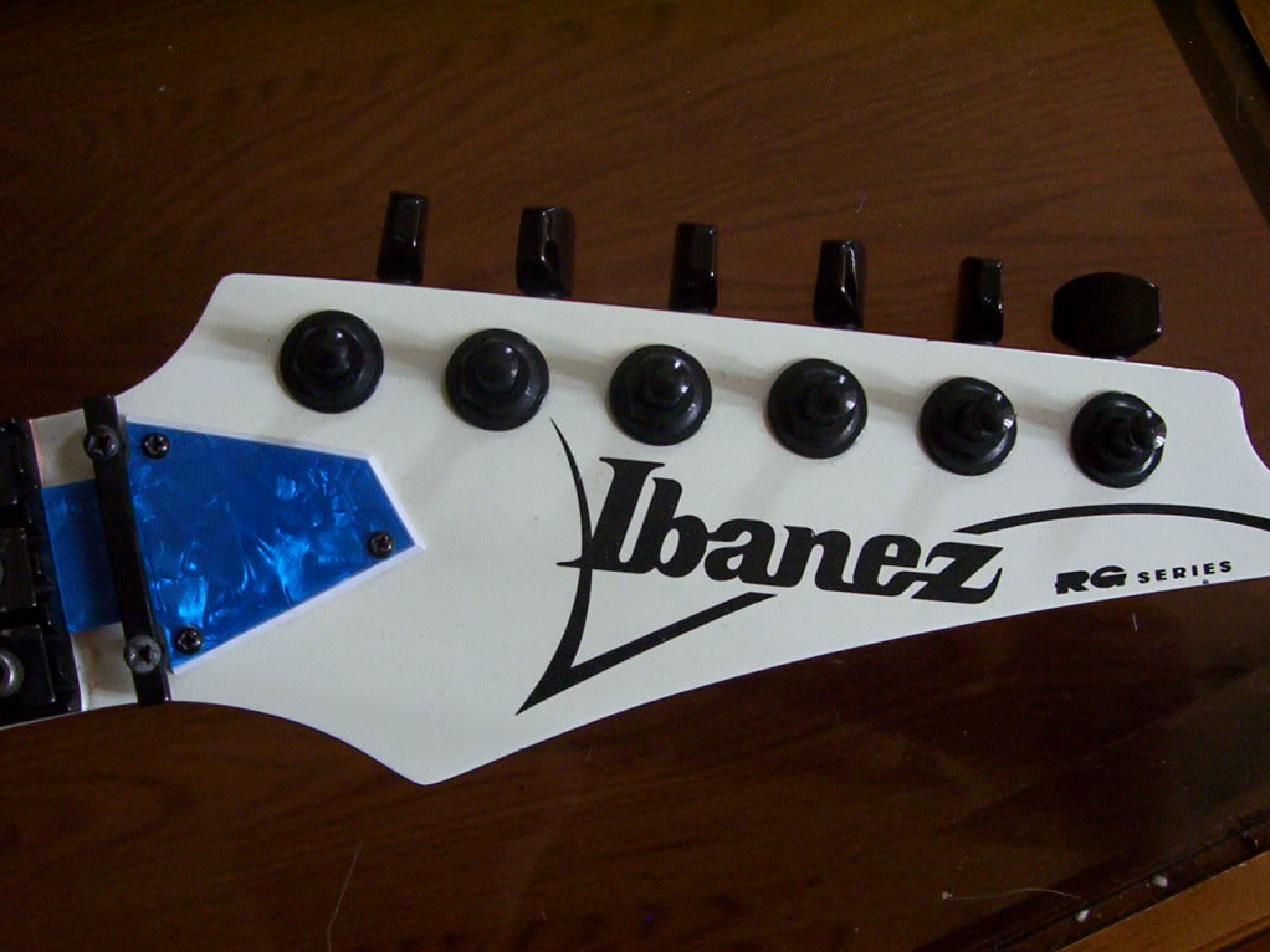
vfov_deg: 29.1
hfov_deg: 38.2
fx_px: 1834
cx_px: 634
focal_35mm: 50
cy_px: 552
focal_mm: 5.77
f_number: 2.73
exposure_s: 1/77.8
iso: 200
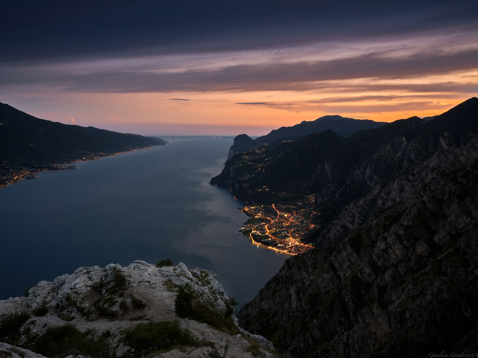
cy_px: 182
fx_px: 428
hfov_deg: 58.2
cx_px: 215
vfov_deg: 45.4
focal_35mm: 31
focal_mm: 28
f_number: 16
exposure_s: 10
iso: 100
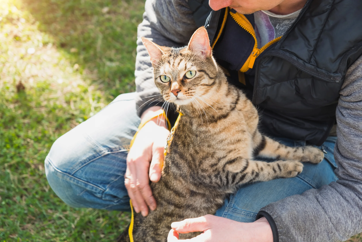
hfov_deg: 27.7
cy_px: 121
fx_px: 734
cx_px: 181
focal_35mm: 73
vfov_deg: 18.7
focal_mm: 48.5
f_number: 4
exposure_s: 1/125
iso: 160
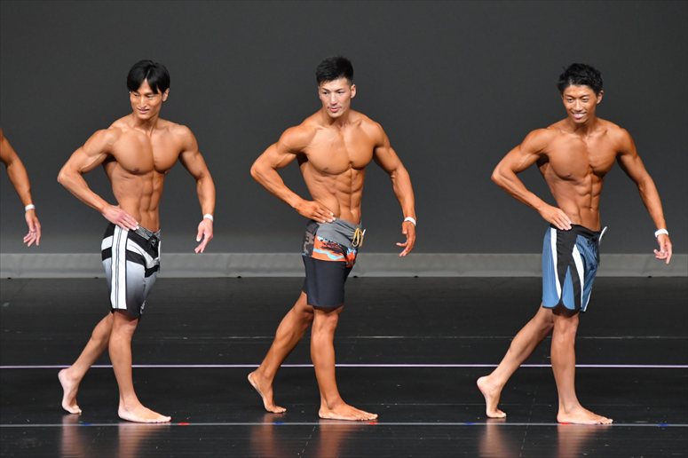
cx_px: 344
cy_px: 229
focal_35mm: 315
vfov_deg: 4.4
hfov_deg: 6.5
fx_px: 6017
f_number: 5.6
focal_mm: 210
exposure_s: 1/400
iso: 4000
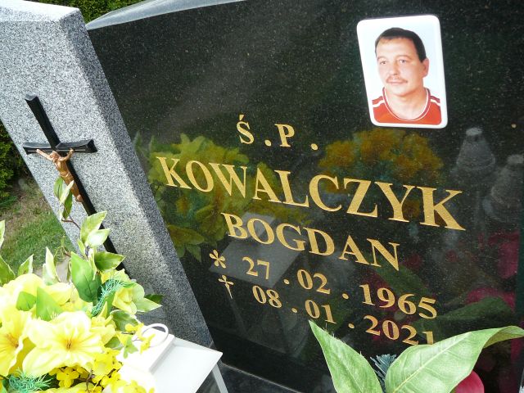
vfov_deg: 40.7
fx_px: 530
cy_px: 196
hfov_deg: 52.6
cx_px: 262
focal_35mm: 35
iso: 80
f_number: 2.8
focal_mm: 5.2
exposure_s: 1/250
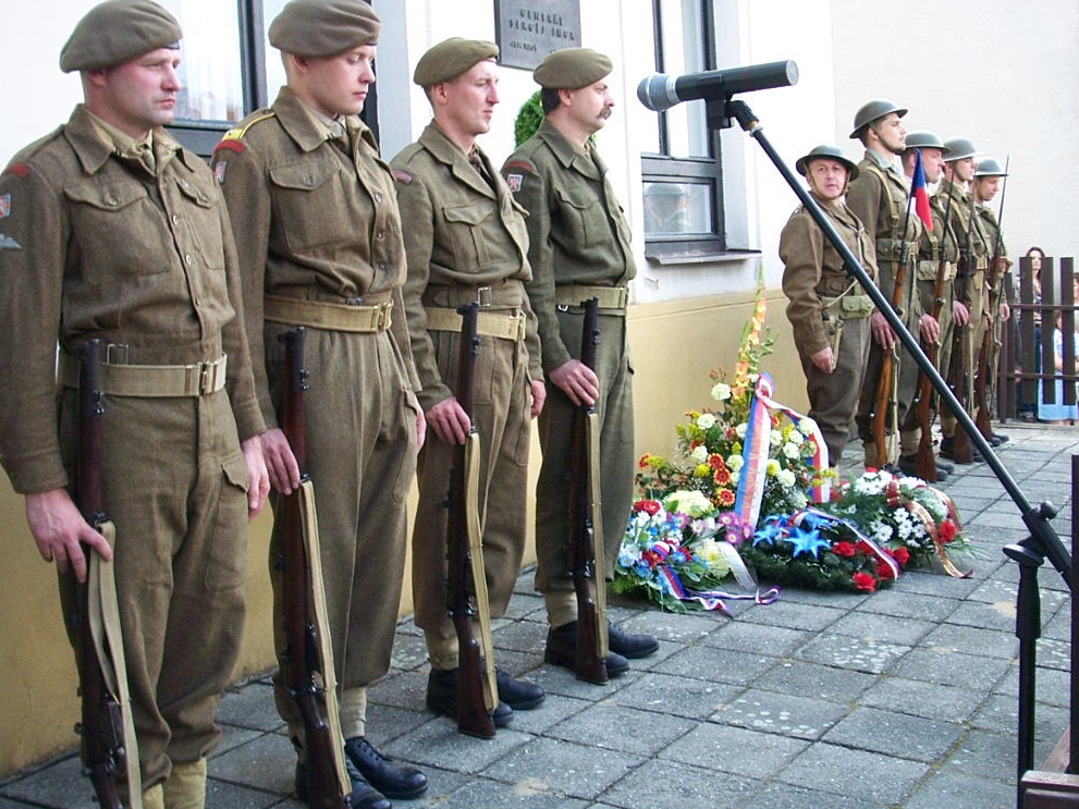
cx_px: 580
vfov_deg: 31.5
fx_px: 1434
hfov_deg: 41.2
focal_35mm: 46
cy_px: 395
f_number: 3.9
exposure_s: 1/60
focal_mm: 6.3
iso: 64
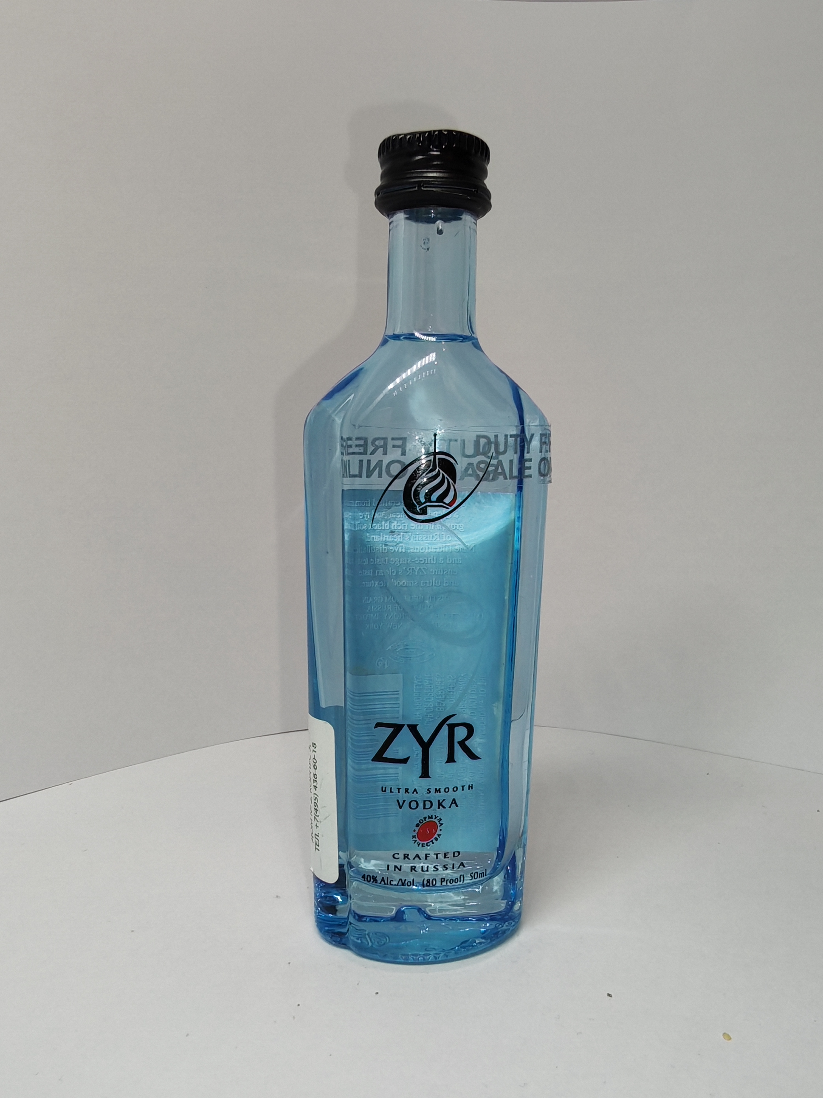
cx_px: 412
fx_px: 856
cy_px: 549
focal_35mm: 27
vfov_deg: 65.3
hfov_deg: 51.4
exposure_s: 1/100
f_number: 2.2
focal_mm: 1.96
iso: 64
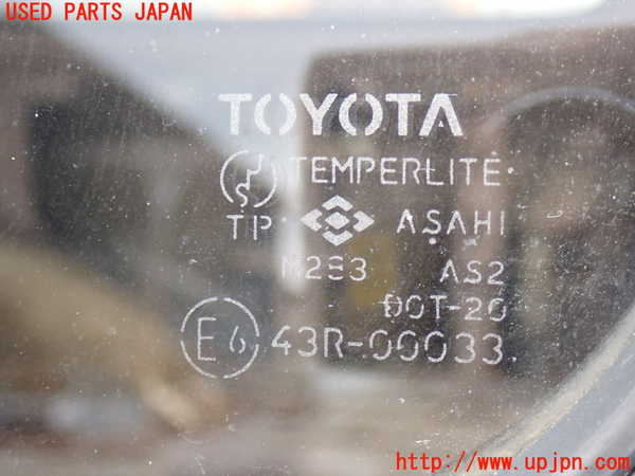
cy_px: 238
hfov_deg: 27.4
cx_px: 318
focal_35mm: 71
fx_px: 1302
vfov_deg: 20.7
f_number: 3.9
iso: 200
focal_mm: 12.73
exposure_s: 1/80
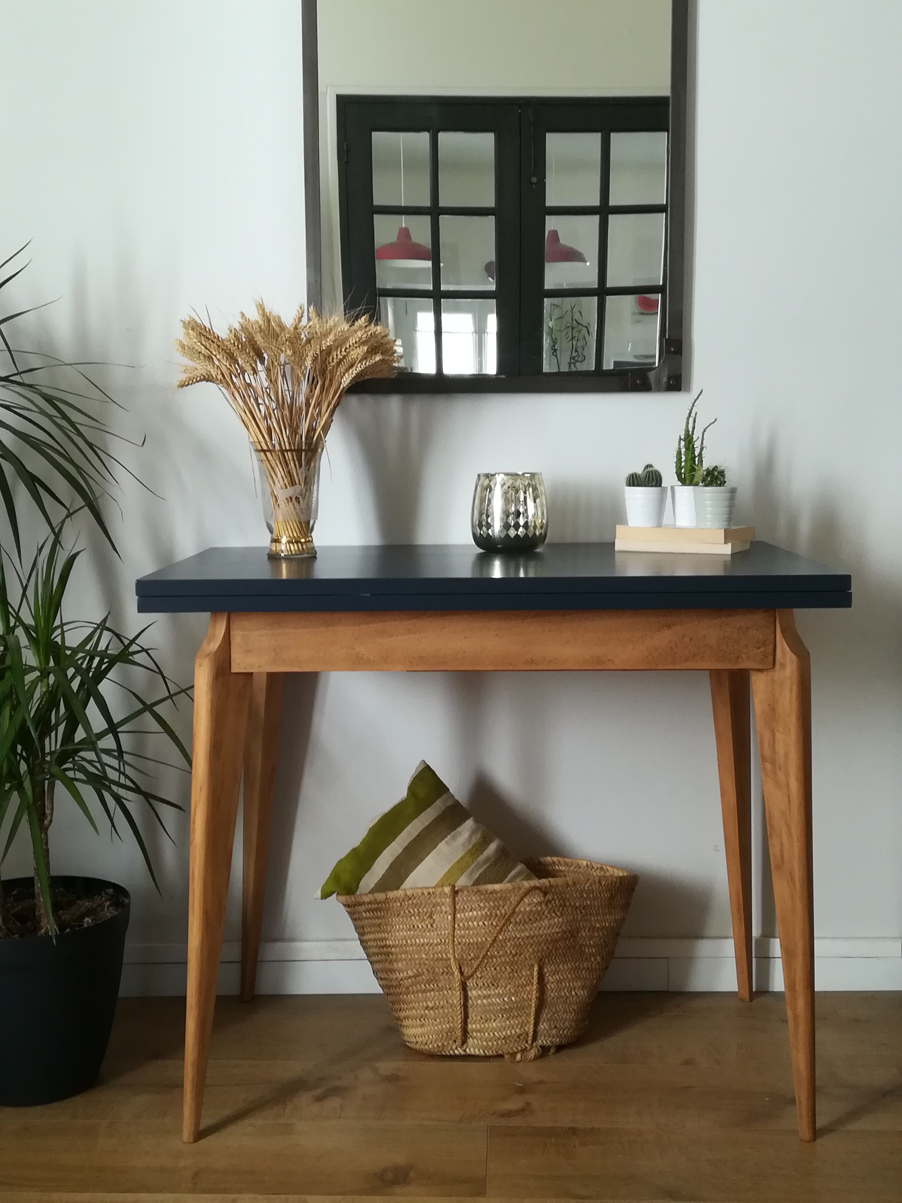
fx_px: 1390
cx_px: 451
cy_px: 602
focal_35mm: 40
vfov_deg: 46.8
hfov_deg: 36.0
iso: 125
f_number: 2.2
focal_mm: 3.83
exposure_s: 1/33.3
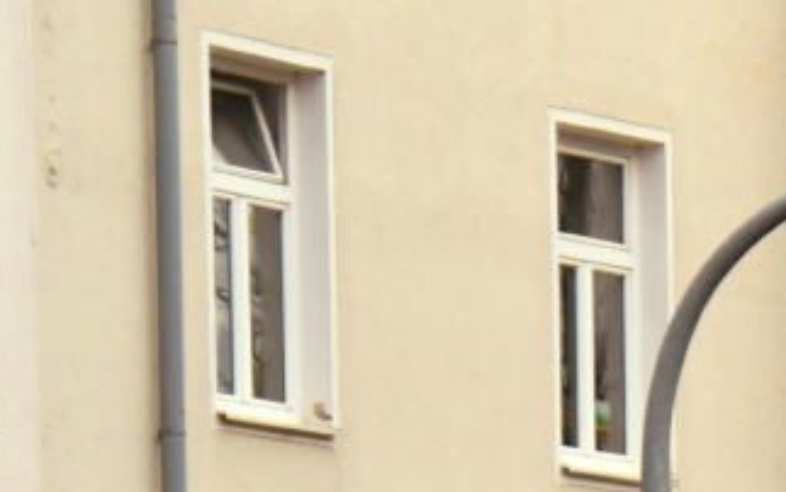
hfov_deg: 4.5
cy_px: 1017
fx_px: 9834
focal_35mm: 459
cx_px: 1409
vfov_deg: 2.8
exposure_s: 1/1000
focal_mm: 75
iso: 1600
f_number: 5
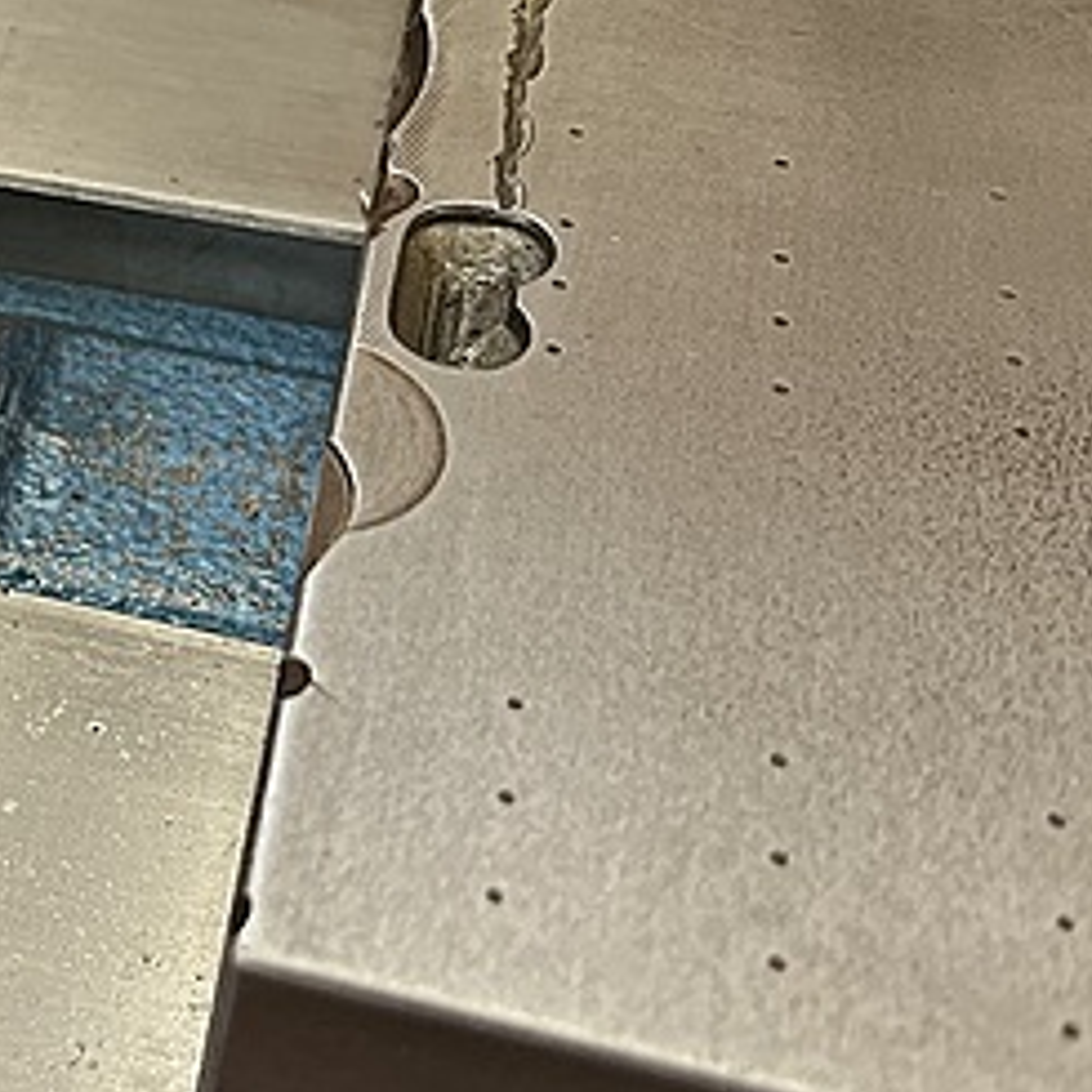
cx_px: -241
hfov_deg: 25.5
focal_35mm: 60
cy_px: 316
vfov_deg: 28.3
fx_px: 2141
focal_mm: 5.1
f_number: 1.6
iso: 125
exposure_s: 1/102
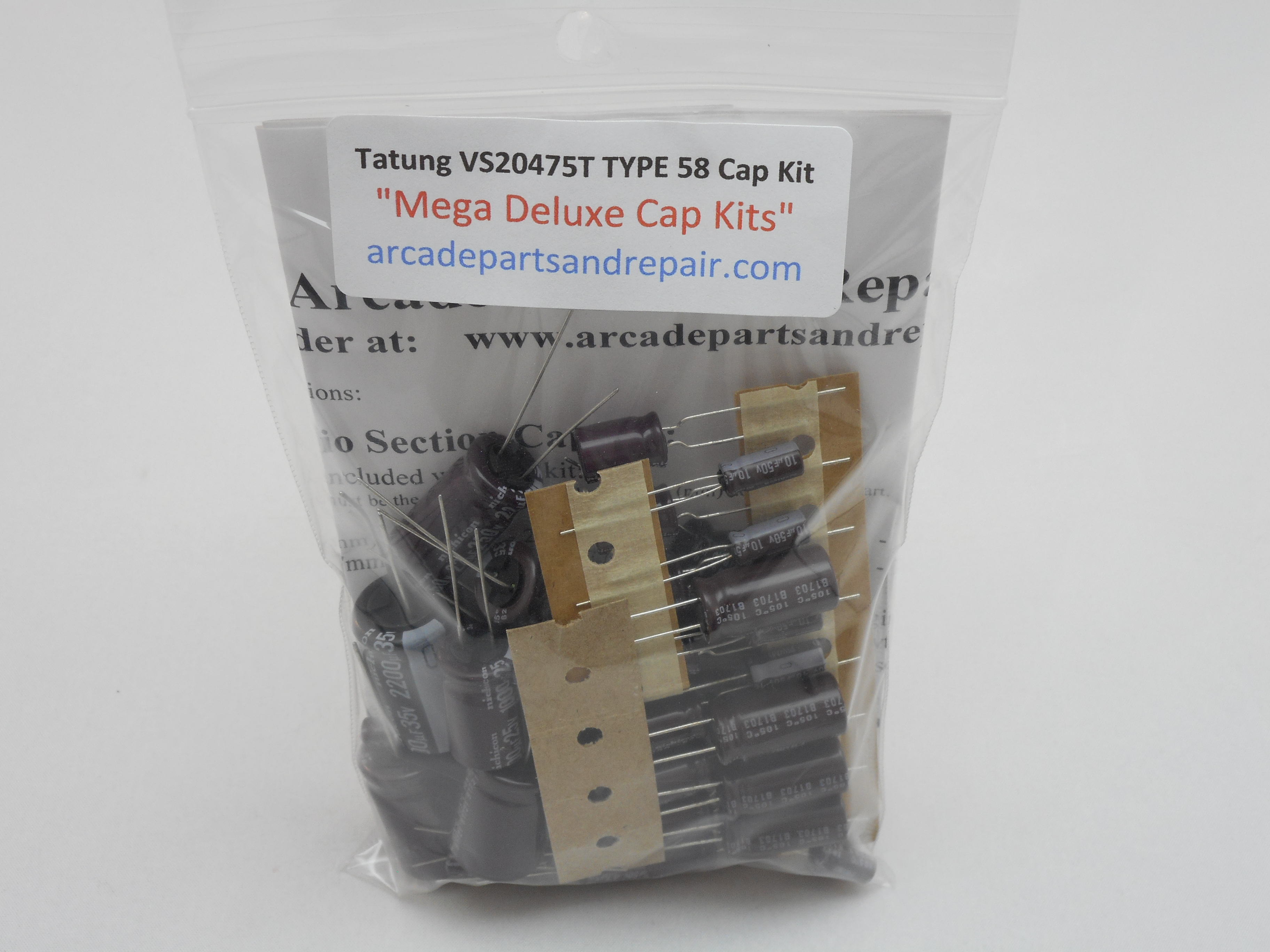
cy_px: 476
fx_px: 1871
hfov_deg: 37.5
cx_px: 635
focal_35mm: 51
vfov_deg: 28.6
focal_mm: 9.1
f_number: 4.9
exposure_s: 1/30
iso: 125
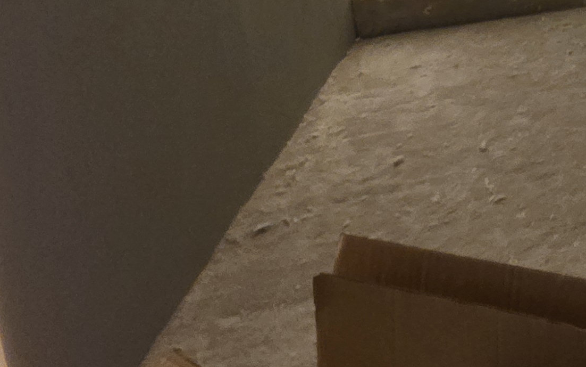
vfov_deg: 19.6
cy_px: -286
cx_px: 889
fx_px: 799
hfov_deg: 27.3
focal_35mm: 50
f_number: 1.9
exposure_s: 1/33.3
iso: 800
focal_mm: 2.2
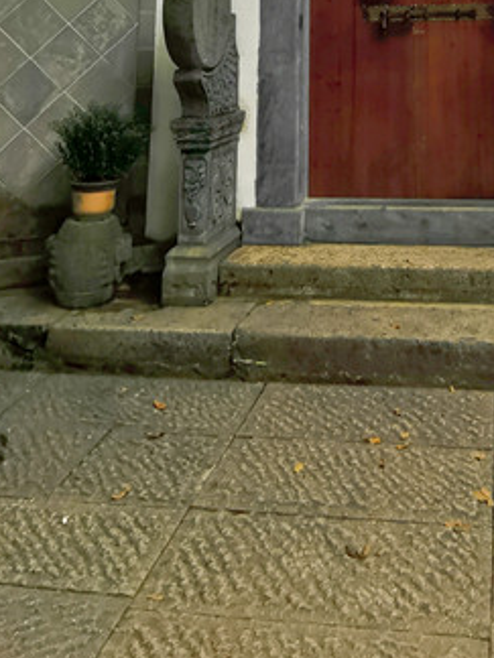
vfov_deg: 35.0
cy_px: -142
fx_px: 799
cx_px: 405
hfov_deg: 33.2
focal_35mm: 42
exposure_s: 1/878
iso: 50
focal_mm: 2.26
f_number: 2.2
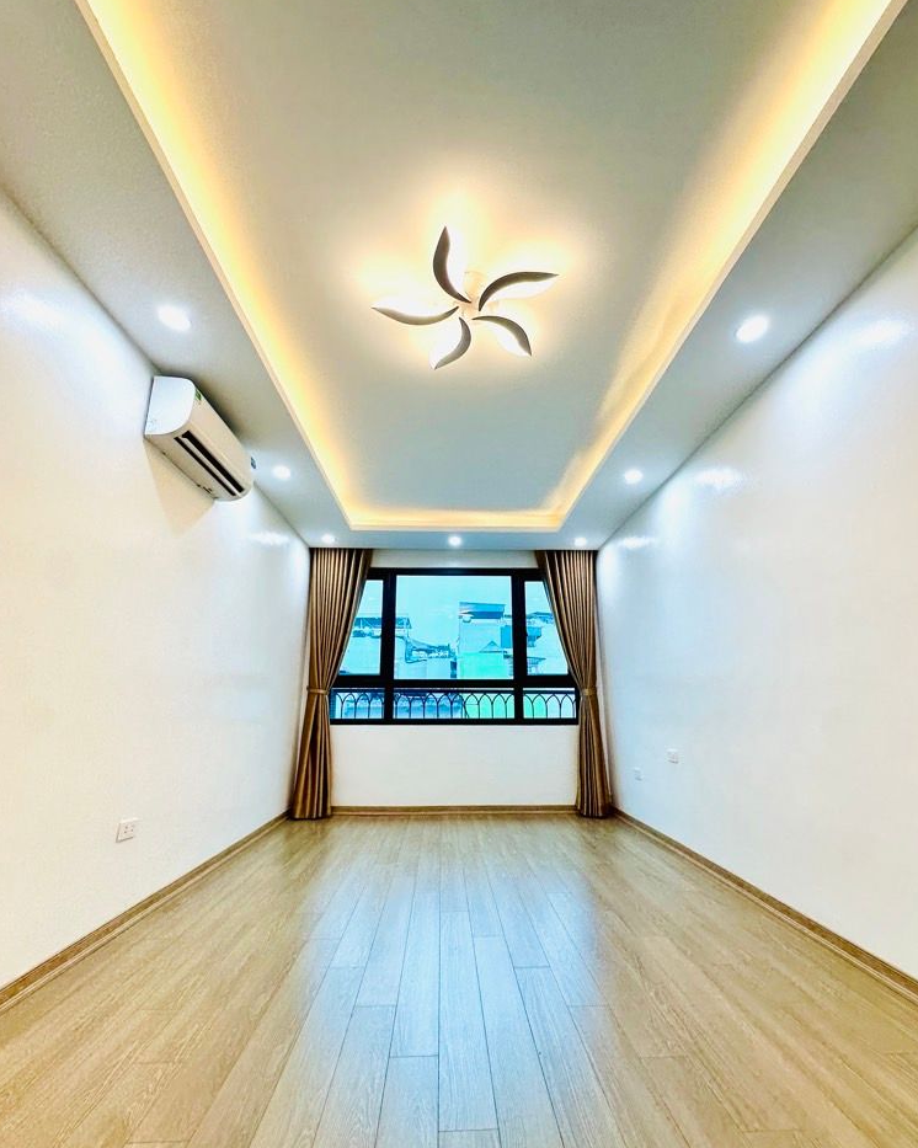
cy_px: 597
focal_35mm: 15
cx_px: 468
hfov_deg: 84.0
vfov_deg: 96.8
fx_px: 510
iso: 64
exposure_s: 1/100
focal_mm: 2.22
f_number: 2.2
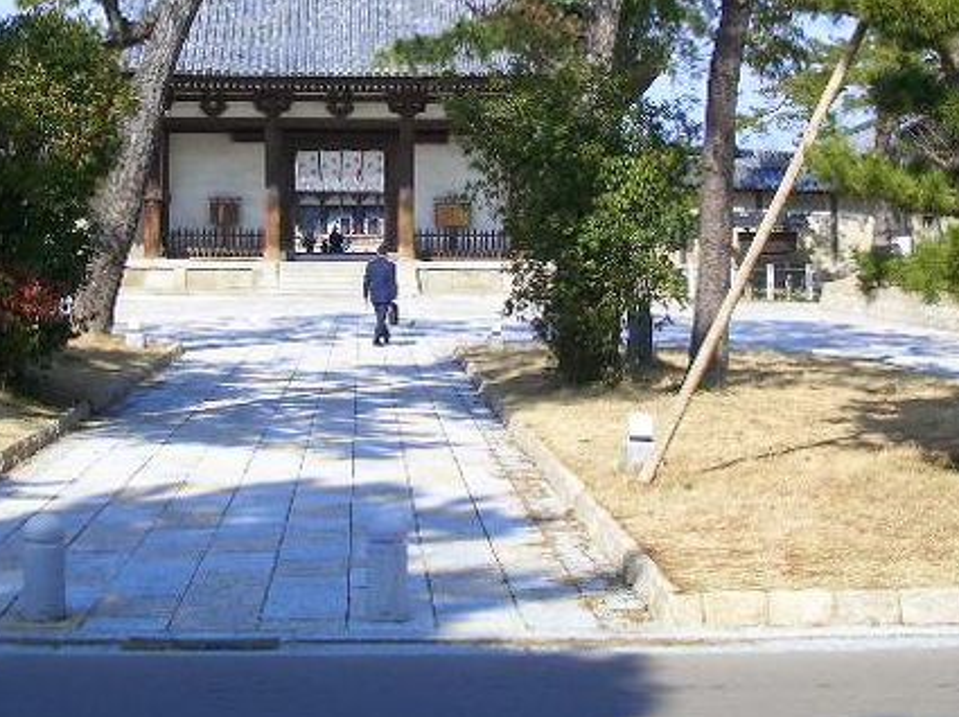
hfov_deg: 25.9
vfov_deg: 19.5
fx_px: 2076
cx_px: 336
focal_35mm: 75
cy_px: 179
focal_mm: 8.2
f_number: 5
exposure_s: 1/250
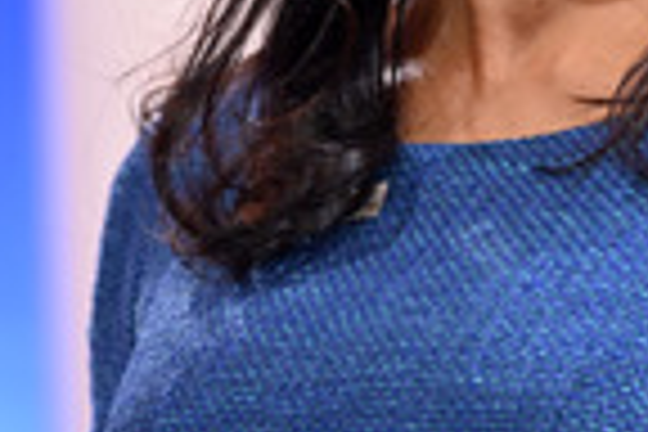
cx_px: 574
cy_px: -180
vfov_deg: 4.6
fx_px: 5310
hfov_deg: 7.0
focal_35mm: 295
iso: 1000
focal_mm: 94
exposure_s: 1/200
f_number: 2.8
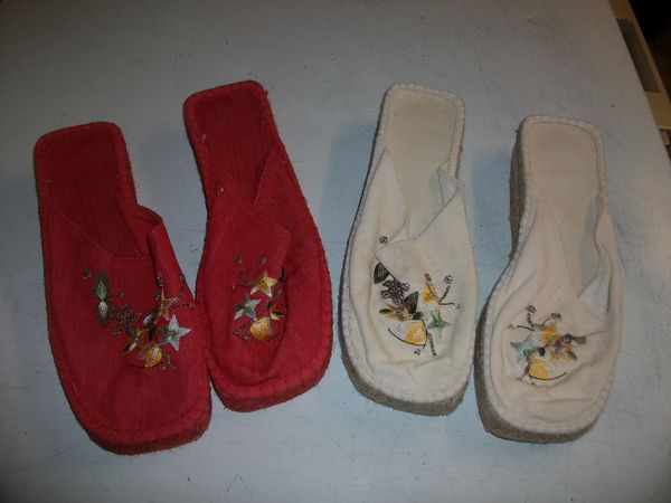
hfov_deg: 56.8
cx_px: 336
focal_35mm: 32
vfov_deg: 44.2
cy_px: 252
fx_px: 620
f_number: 2.9
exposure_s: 1/40
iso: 80
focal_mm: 5.7
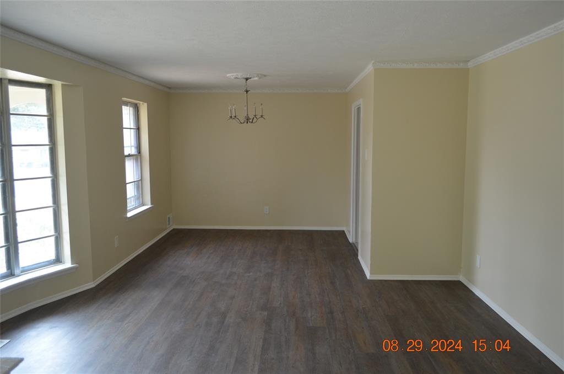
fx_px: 422
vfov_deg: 47.7
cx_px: 282
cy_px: 187
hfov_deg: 67.5
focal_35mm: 27
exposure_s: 1/60
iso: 560
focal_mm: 18
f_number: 4
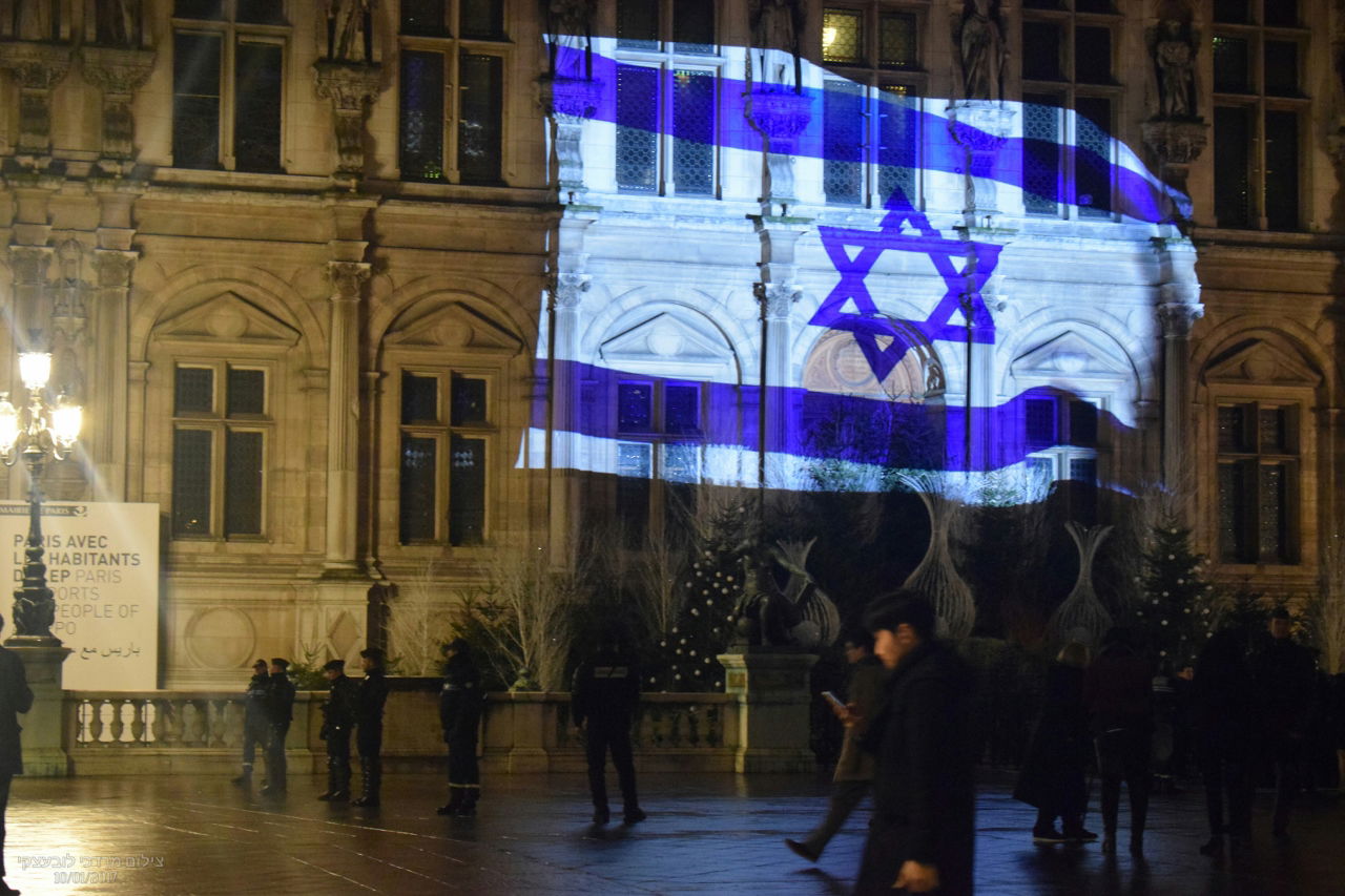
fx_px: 3082
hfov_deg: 24.6
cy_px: 448
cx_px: 672
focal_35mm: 82
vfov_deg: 16.5
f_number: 5.6
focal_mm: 55
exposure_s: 1/25
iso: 6400
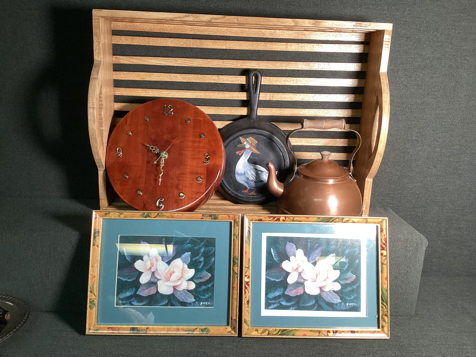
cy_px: 178
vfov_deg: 45.4
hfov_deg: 58.3
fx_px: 426
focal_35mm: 31
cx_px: 238
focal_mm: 3.3
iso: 200
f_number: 2.4
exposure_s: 1/60
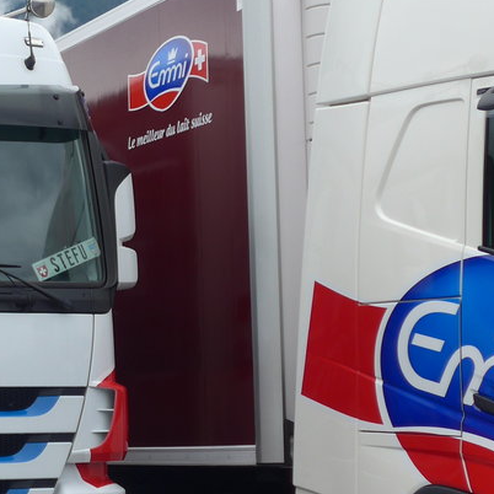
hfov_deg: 14.4
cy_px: 339
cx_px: -160
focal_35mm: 116
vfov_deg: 15.0
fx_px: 1873
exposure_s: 1/640
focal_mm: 9
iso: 80
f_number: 2.8
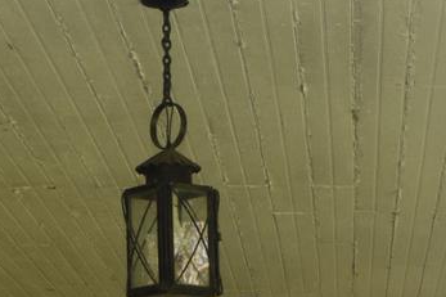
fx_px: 2415
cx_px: 384
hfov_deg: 10.5
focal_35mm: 195
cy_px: 704
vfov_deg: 6.7
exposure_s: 1/125
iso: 500
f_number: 5.6
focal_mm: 22
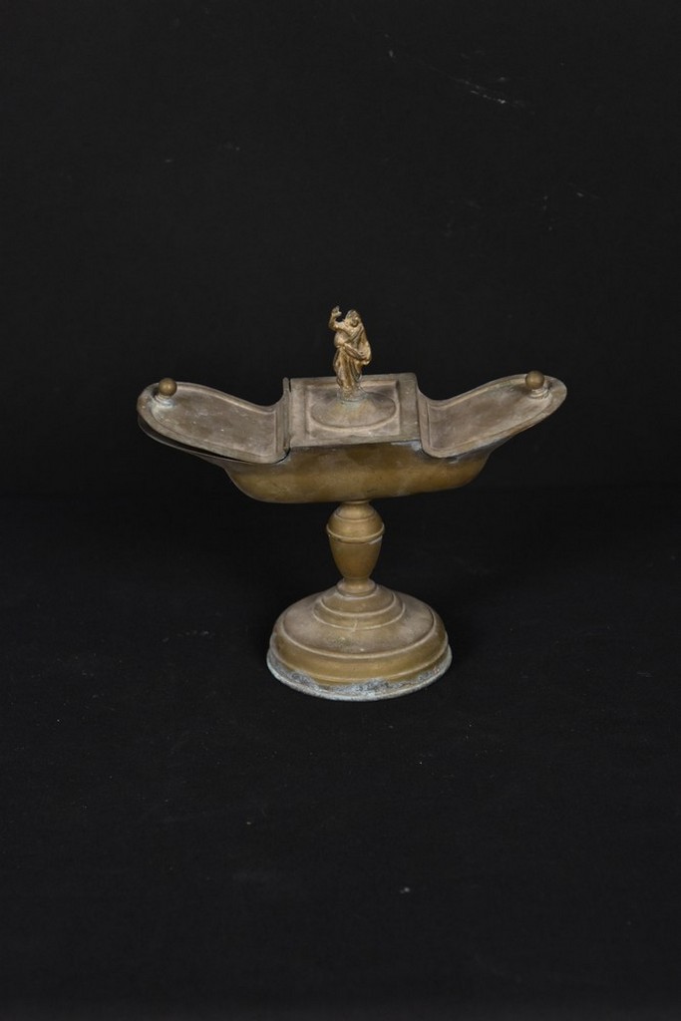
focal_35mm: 105
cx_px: 340
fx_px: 2978
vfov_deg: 19.5
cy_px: 510
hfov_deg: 13.0
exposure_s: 1/125
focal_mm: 70
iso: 400
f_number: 4
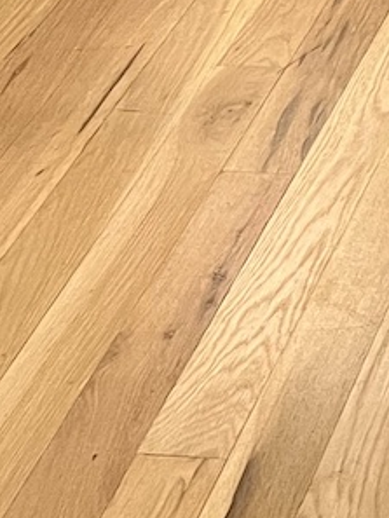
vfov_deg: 12.1
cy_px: -610
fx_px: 2096
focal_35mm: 140
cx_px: 877
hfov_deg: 9.6
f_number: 1.5
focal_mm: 5.7
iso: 200
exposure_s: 1/60
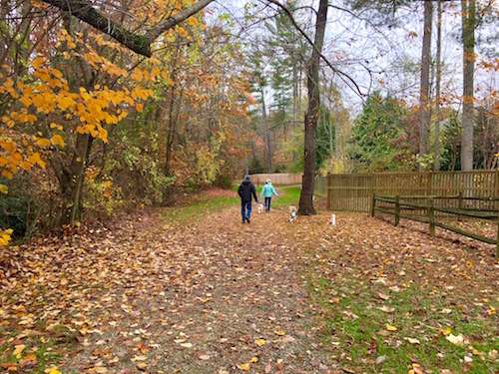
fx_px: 418
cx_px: 250
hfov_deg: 61.7
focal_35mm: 29
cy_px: 187
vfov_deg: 48.2
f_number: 2.2
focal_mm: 4.15
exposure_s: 1/272
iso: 25
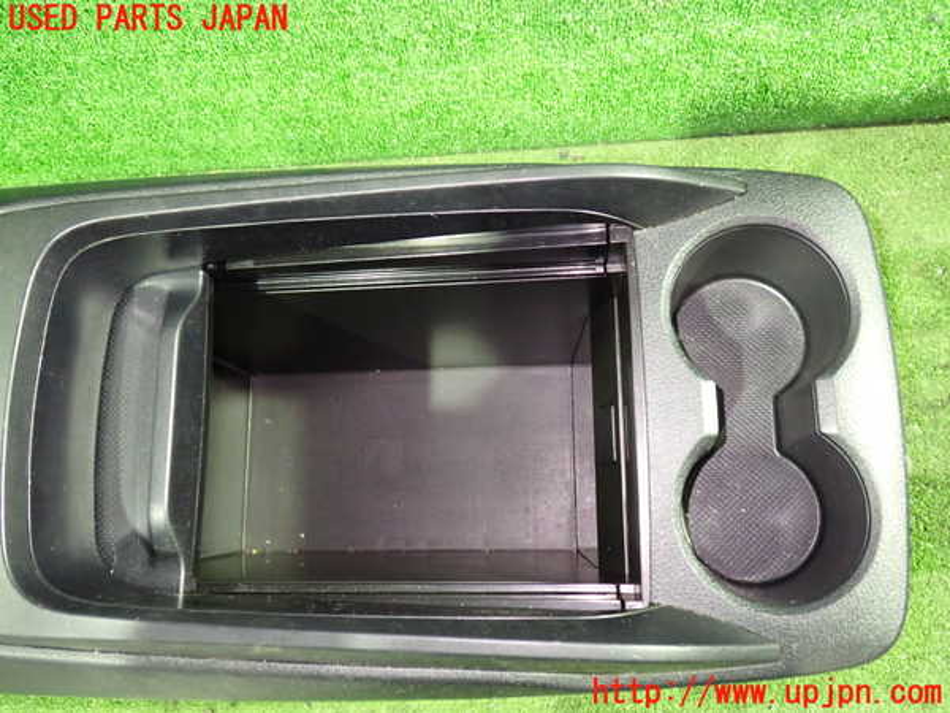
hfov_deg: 60.0
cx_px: 475
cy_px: 356
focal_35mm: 30
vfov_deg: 46.8
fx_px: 823
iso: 800
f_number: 2.3
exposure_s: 1/8
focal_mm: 5.4
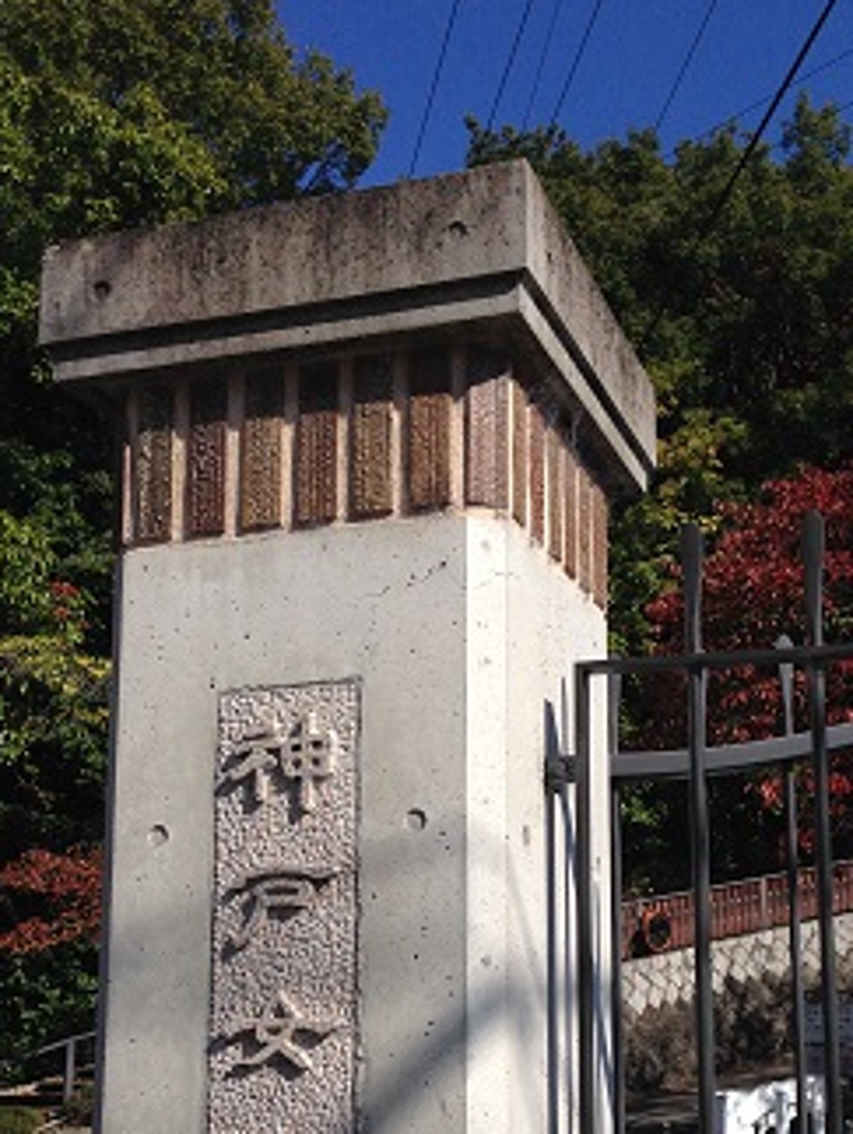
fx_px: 1640
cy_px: 800
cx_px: 537
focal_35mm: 50
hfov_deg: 29.0
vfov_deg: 37.5
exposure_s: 1/2463
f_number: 2.4
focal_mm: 4.12
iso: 50
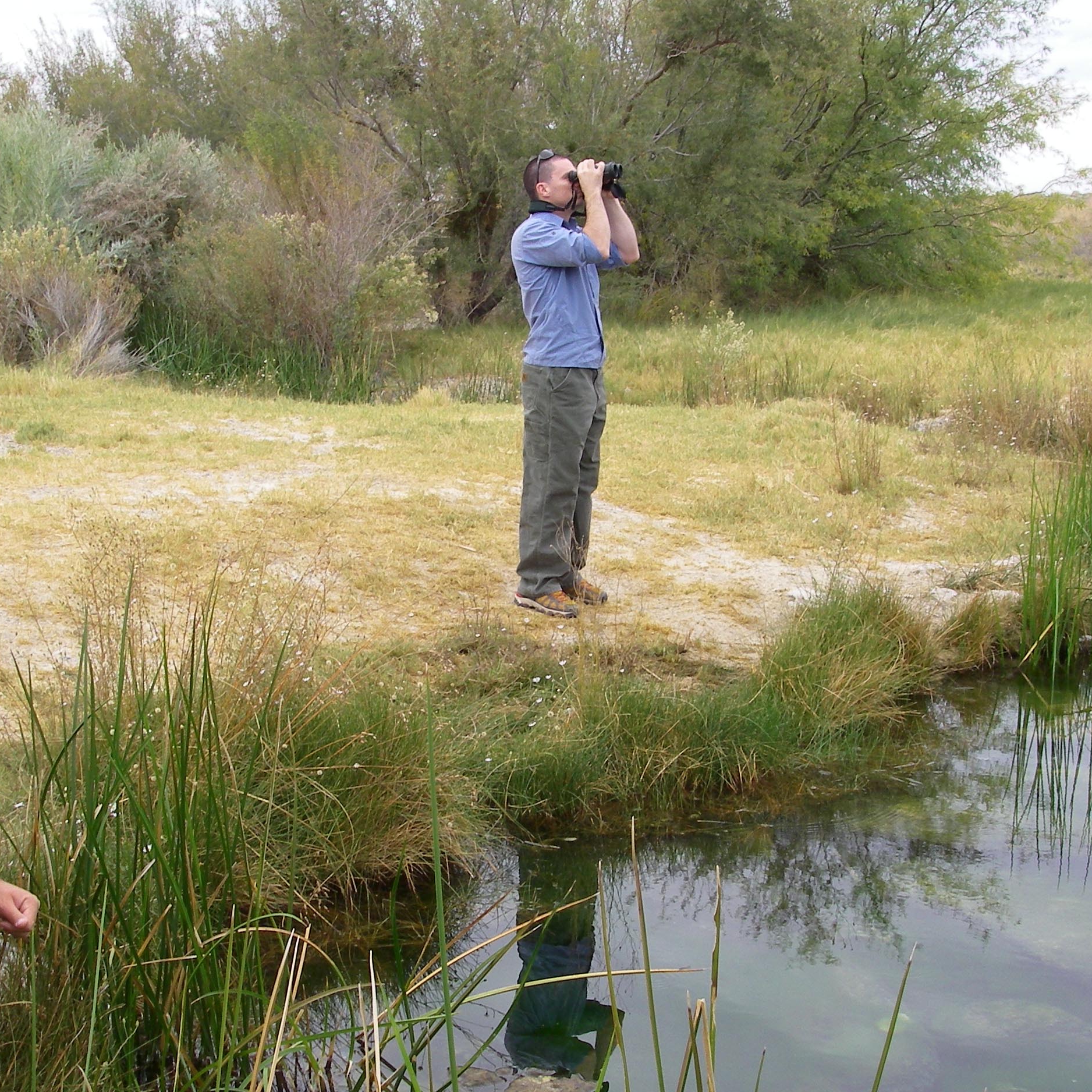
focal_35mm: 55
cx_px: 442
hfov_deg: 31.0
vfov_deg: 31.0
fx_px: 1963
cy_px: 661
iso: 64
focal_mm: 6.3
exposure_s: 1/80
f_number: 6.6
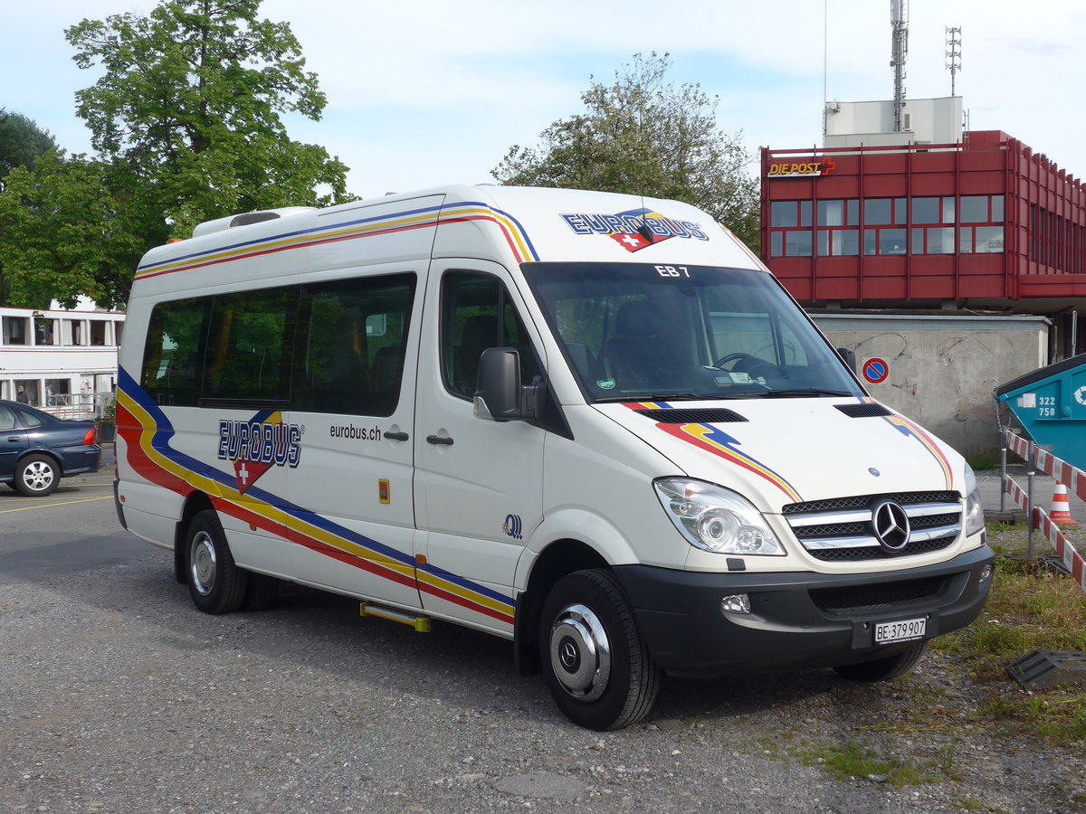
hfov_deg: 38.9
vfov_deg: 29.7
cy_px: 407
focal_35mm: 49
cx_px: 543
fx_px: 1537
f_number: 3.2
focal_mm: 10.1
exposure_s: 1/640
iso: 80
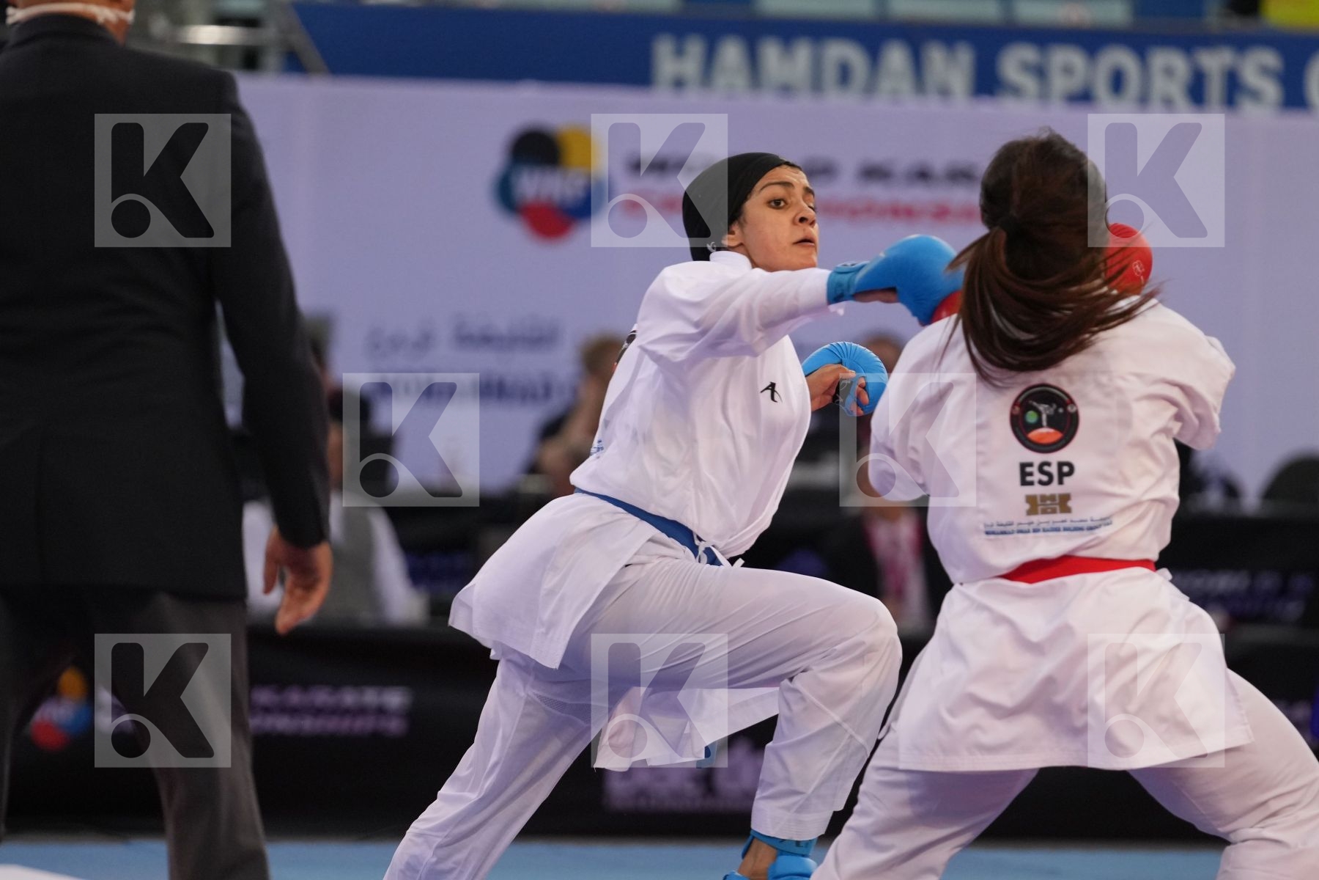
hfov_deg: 6.9
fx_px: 10991
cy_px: 440
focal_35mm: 300
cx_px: 660
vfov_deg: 4.6
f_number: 2.8
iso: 2000
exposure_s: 1/1000
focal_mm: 200
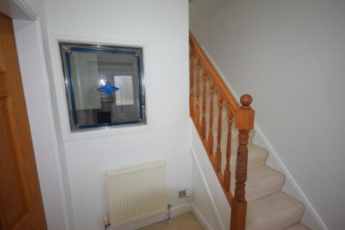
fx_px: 165
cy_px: 115
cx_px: 172
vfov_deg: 69.6
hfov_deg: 92.5
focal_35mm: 17
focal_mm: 11.5
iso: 800
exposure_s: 1/100
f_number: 5
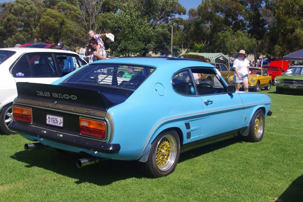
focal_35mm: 46
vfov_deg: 29.2
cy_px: 101
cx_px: 152
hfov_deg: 42.8
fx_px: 387
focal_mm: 30.63
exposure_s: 1/160
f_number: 11
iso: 100
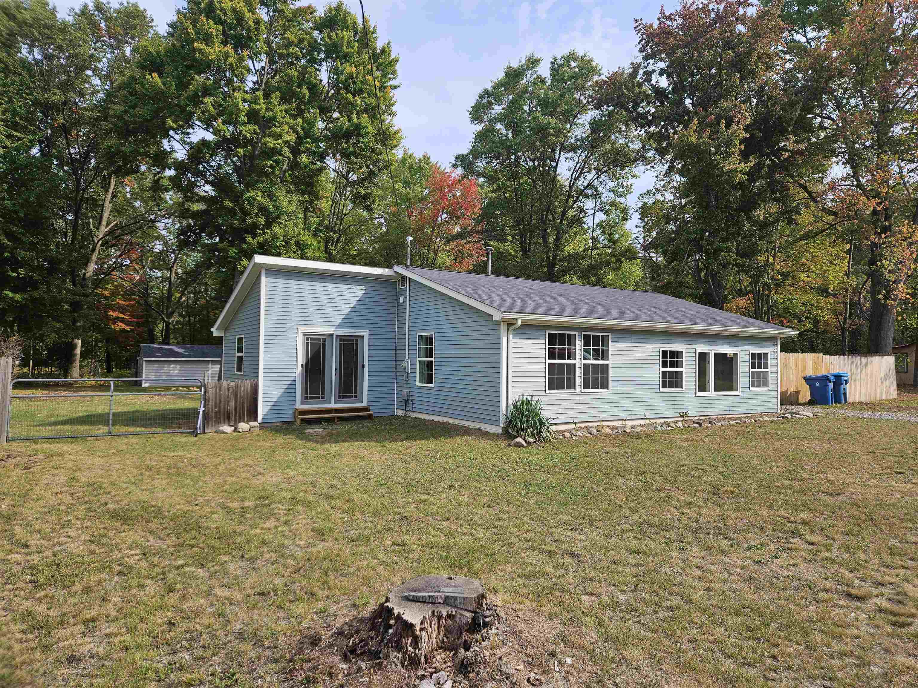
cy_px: 344
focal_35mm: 23
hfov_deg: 73.9
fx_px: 610
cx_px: 459
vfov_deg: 58.9
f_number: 1.8
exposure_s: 1/1139
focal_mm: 5.4
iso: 25
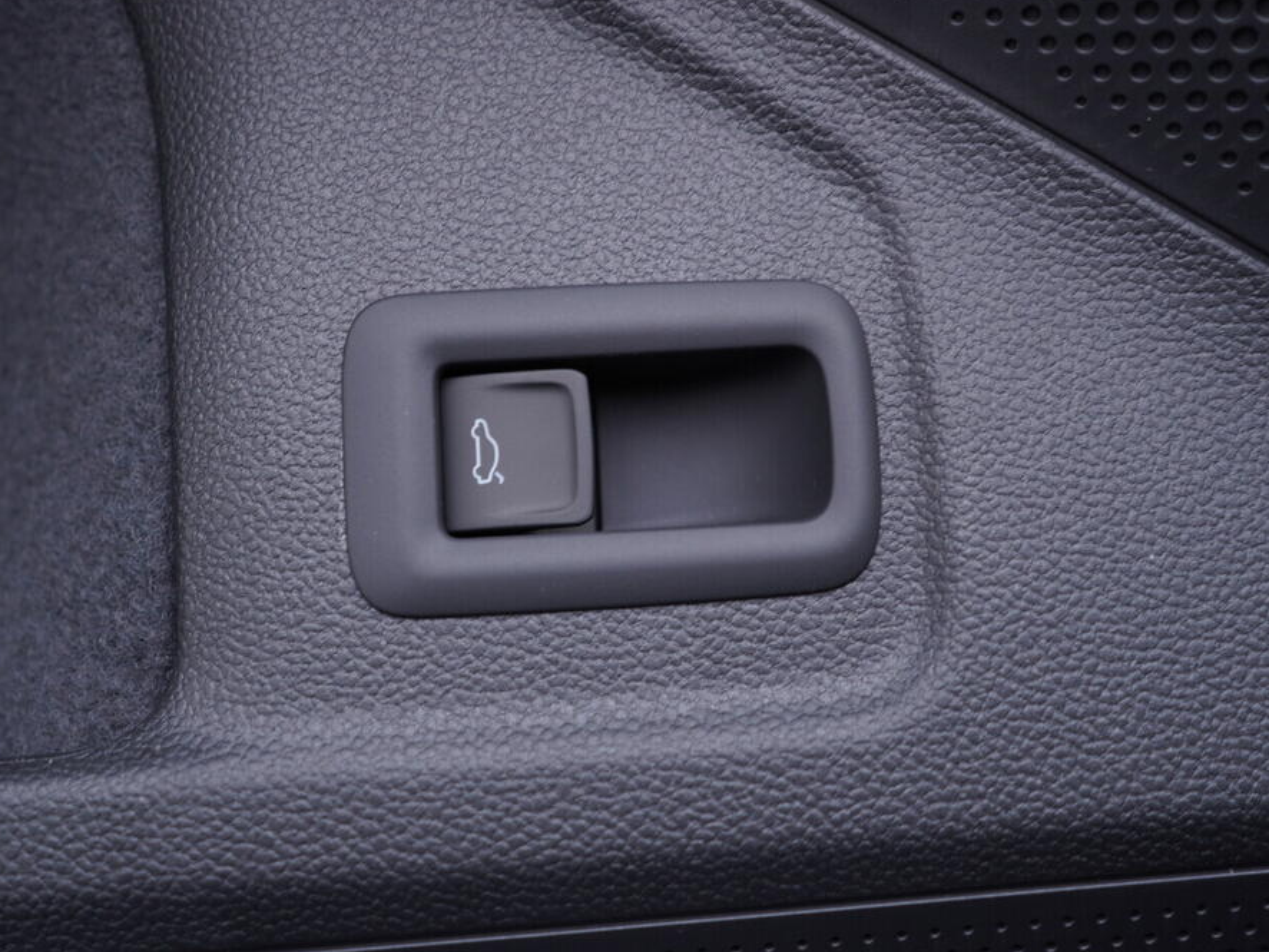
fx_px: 1467
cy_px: 469
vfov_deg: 36.0
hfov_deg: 46.7
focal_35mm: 40
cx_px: 573
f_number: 2.8
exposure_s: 1/40
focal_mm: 24
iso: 125
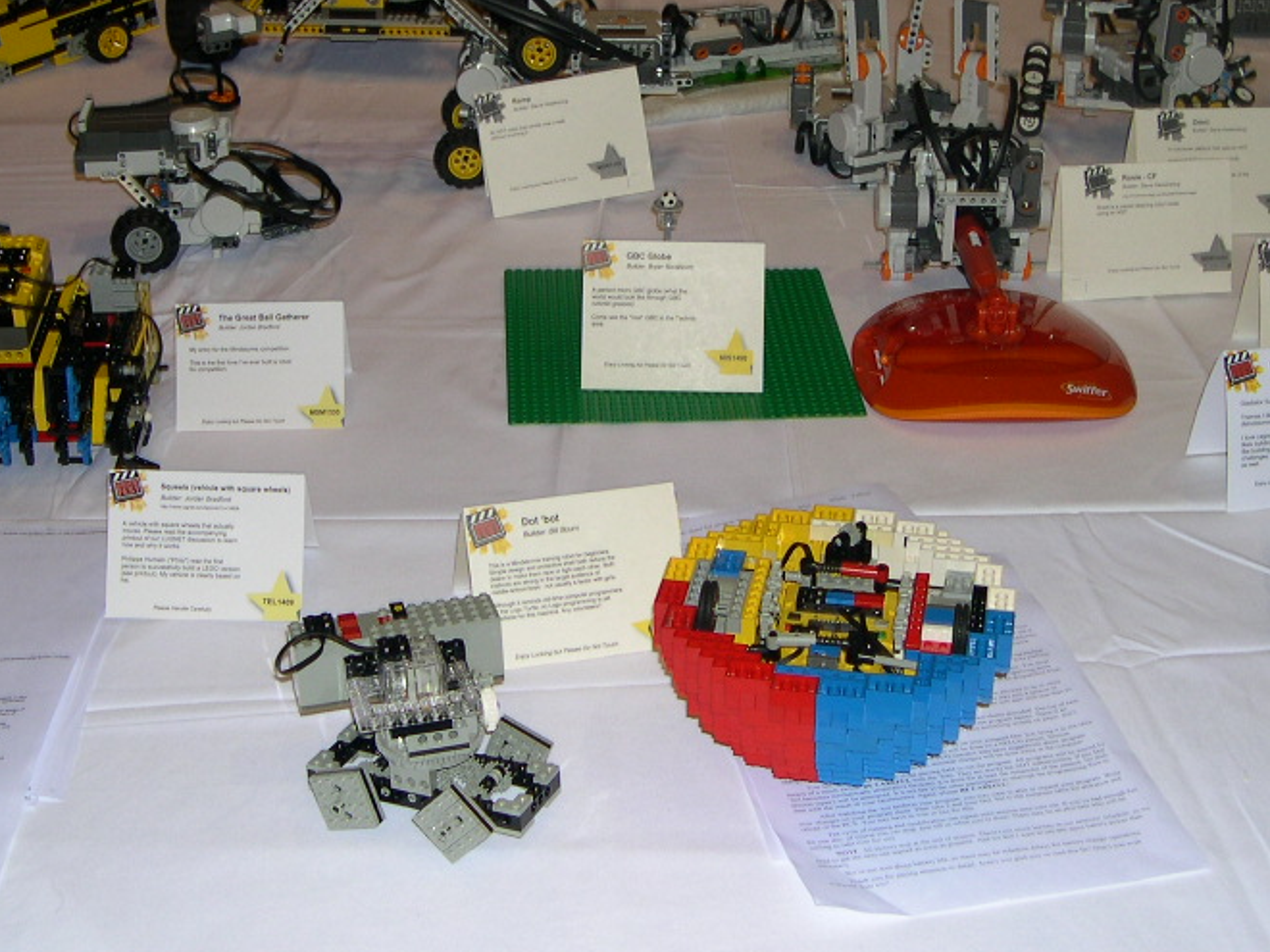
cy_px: 350
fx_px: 2165
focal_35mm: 59
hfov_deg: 32.7
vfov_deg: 24.7
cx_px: 689
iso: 100
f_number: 2.8
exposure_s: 1/60
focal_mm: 8
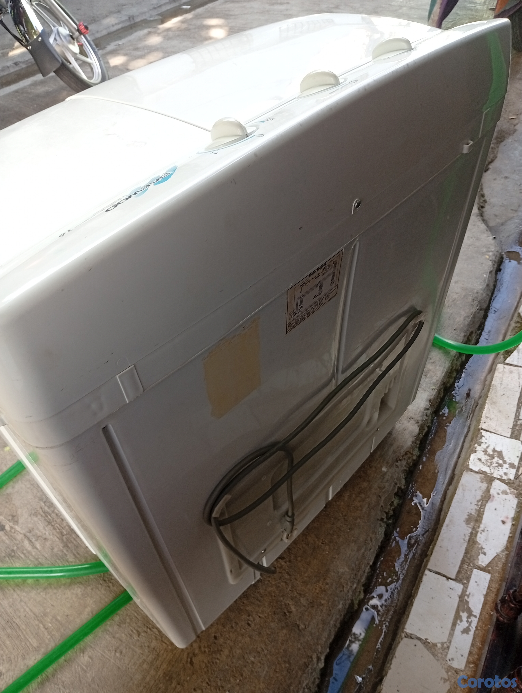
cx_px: 261
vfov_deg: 65.2
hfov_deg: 51.5
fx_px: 542
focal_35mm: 27
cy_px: 346
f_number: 1.8
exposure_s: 1/50
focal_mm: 3.98
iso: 75
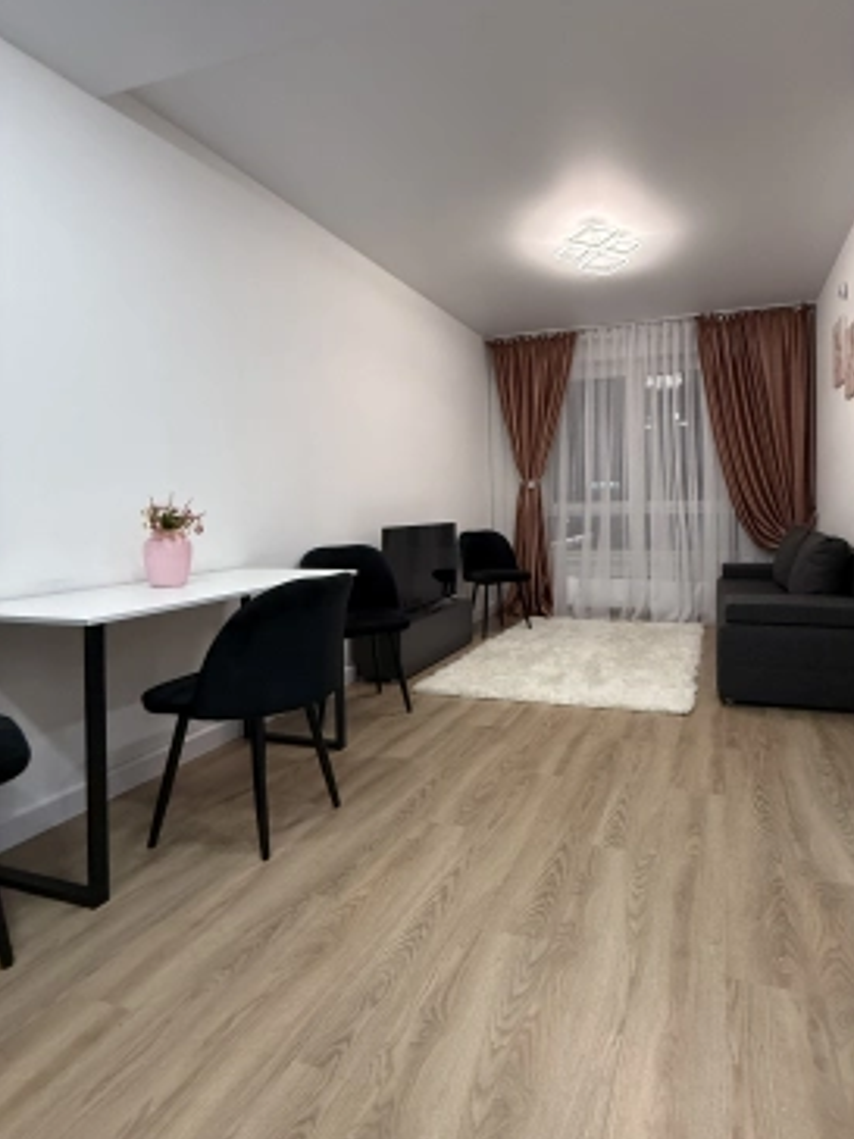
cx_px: 546
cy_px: 513
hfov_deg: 70.2
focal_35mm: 18
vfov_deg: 87.5
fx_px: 592
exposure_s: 1/100
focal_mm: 2.22
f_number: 2.2
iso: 400
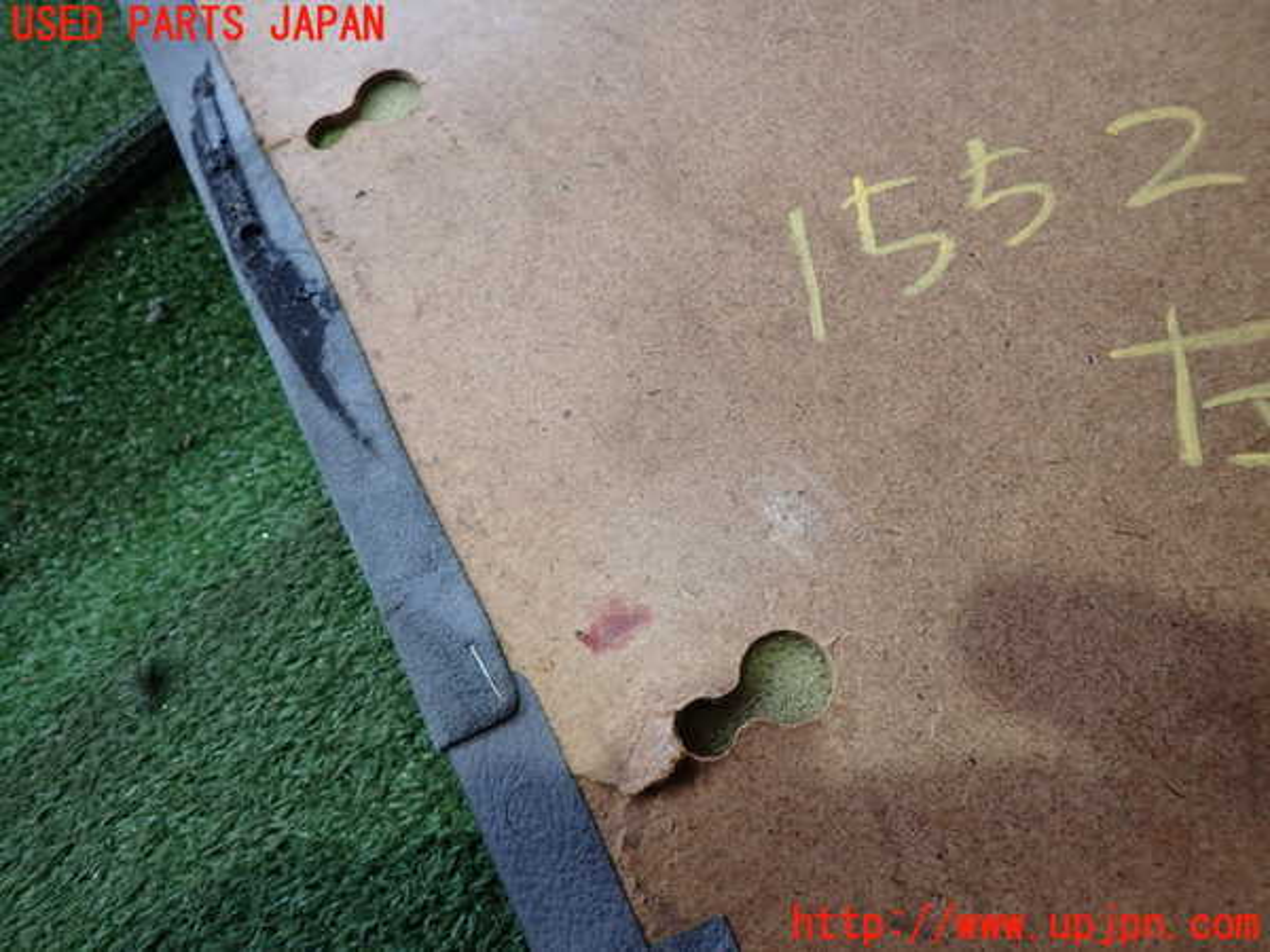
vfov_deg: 54.9
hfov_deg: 69.4
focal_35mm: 25
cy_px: 476
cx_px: 635
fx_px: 917
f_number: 2
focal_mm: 4.5
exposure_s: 1/80
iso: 200
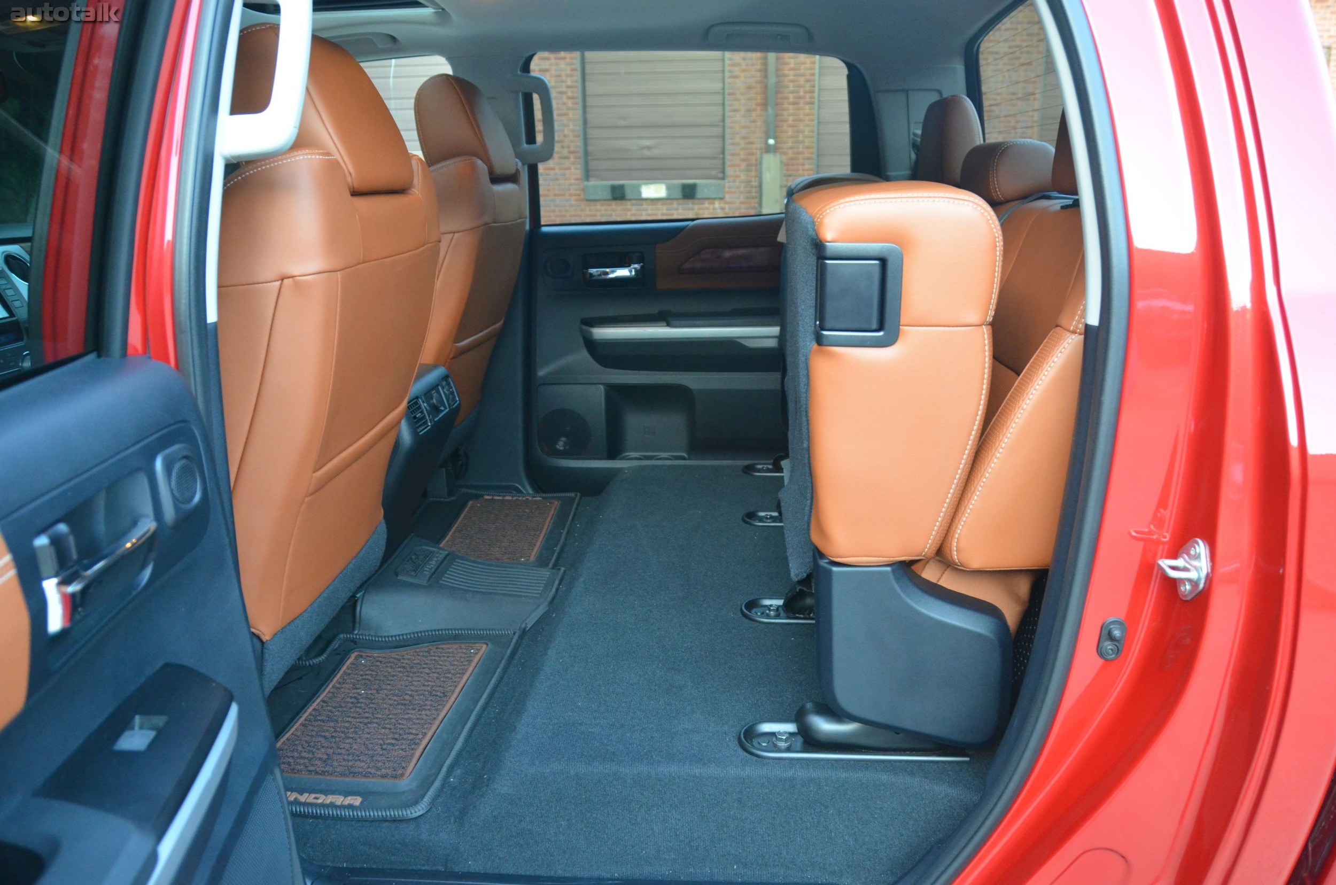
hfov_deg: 67.5
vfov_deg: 47.7
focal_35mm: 27
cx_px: 668
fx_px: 1000
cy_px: 442
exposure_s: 1/100
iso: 1600
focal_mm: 18
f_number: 3.5
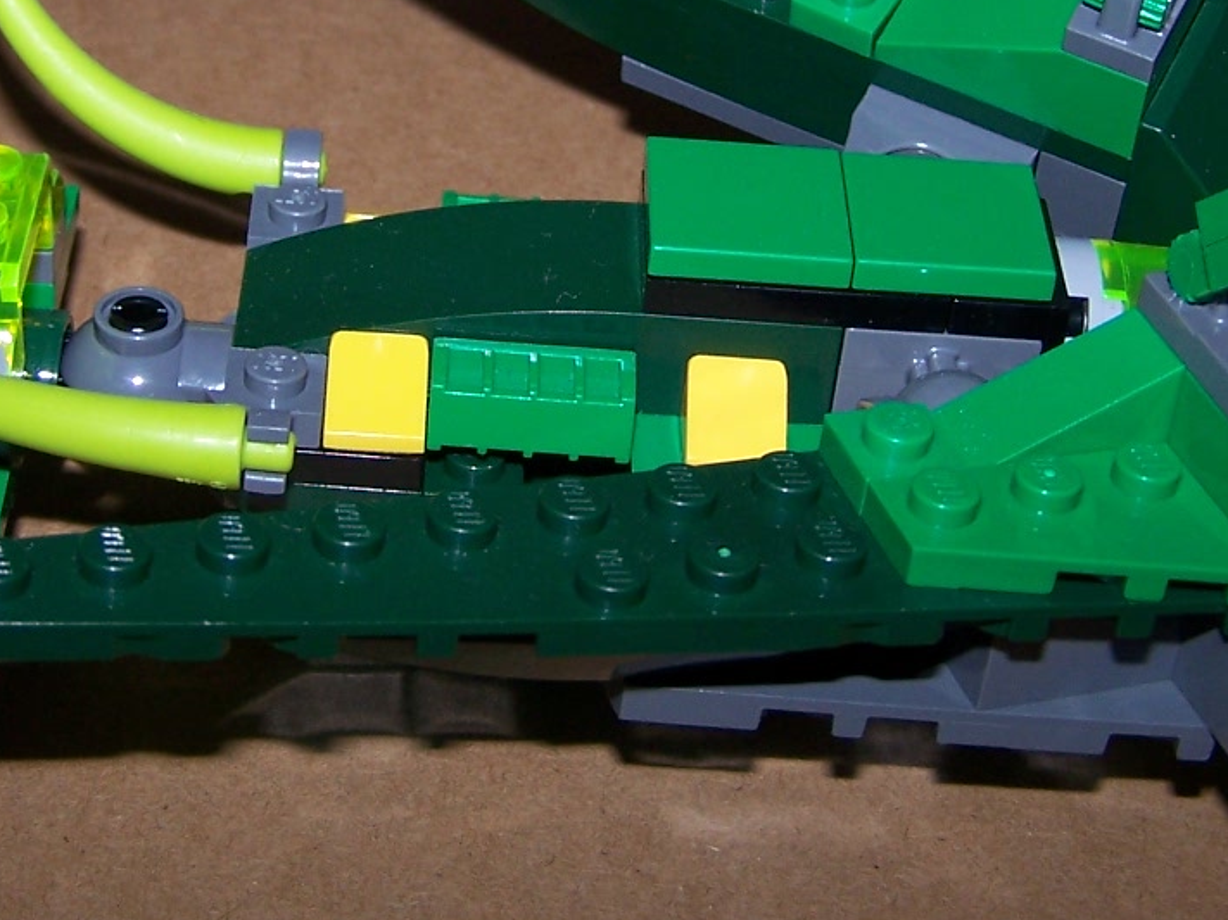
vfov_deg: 17.6
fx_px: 2944
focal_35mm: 83
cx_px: 554
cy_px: 148
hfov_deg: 23.6
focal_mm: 6.3
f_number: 2.8
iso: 80
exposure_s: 1/60
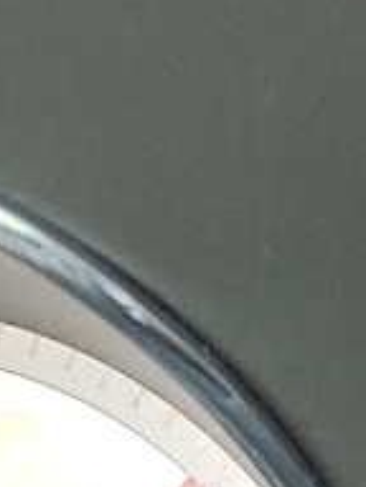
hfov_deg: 6.2
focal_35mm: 217
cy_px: 482
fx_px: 3059
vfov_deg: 9.1
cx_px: 1200
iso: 88
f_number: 1.5
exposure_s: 1/60.2
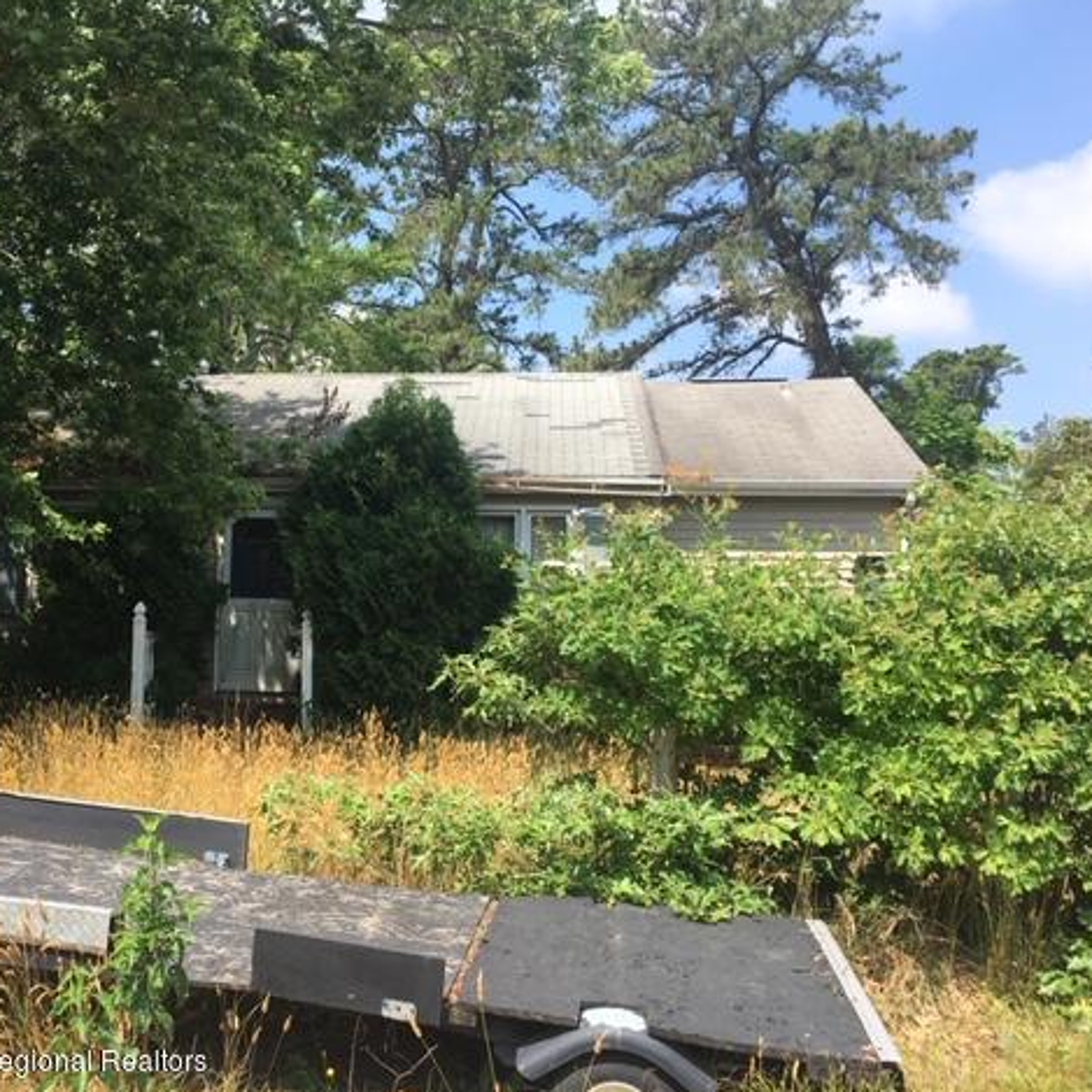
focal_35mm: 35
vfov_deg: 47.2
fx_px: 1249
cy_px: 549
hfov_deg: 46.6
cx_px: 382
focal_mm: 4.15
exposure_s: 1/836
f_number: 2.2
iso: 25
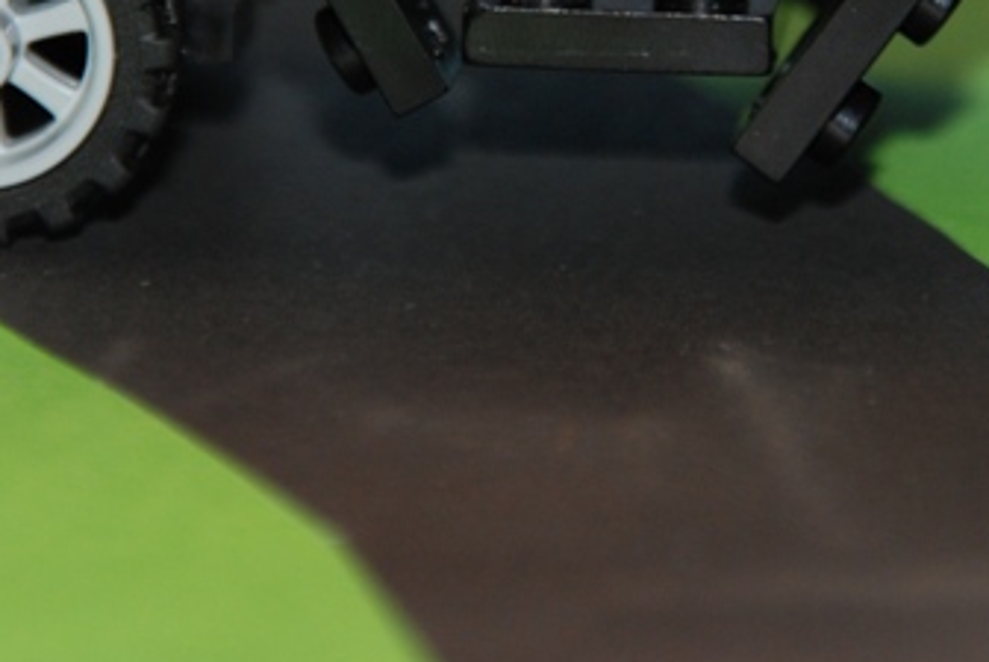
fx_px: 19668
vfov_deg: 1.9
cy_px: -41
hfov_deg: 2.9
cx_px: 609
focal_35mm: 715
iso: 400
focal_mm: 200
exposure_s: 1/60
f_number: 6.3
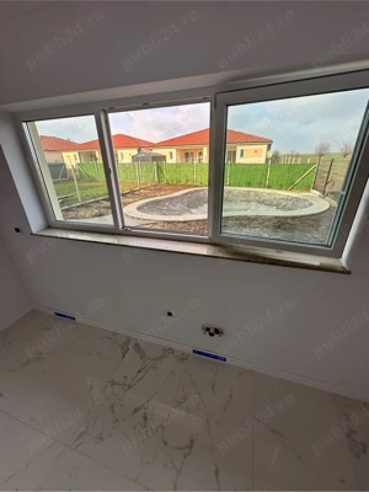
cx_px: 184
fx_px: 199
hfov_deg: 85.7
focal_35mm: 14
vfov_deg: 102.1
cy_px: 246
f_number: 2.2
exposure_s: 1/225
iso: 40
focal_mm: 2.22
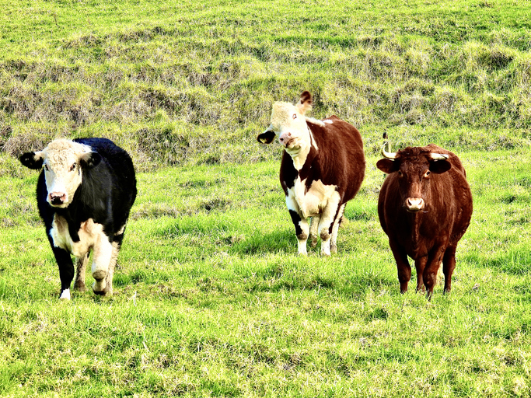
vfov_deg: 5.7
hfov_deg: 7.6
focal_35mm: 260
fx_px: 3988
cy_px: 199
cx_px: 266
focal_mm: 46.4
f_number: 4.5
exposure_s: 1/125
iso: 100
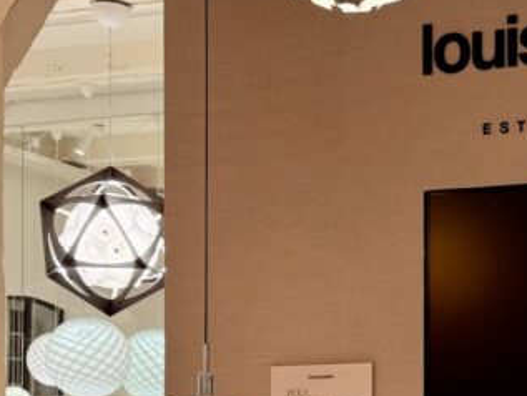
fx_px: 1279
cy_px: 246
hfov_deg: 21.8
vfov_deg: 17.6
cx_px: 603
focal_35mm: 84
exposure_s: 1/100
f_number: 1.6
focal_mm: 5.96
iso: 64
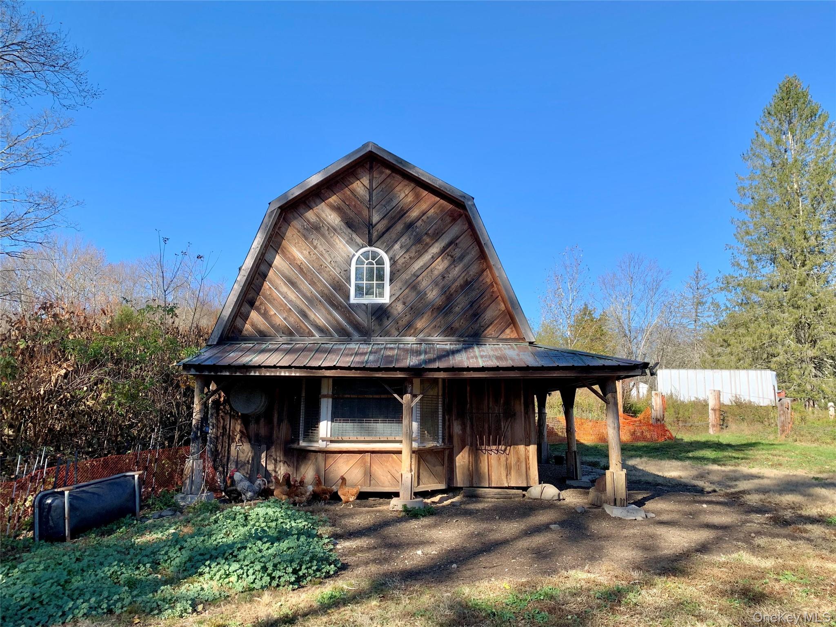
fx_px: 628
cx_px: 418
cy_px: 314
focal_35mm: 26
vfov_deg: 53.1
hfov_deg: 67.3
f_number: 1.8
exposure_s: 1/1032
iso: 25
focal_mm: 4.25
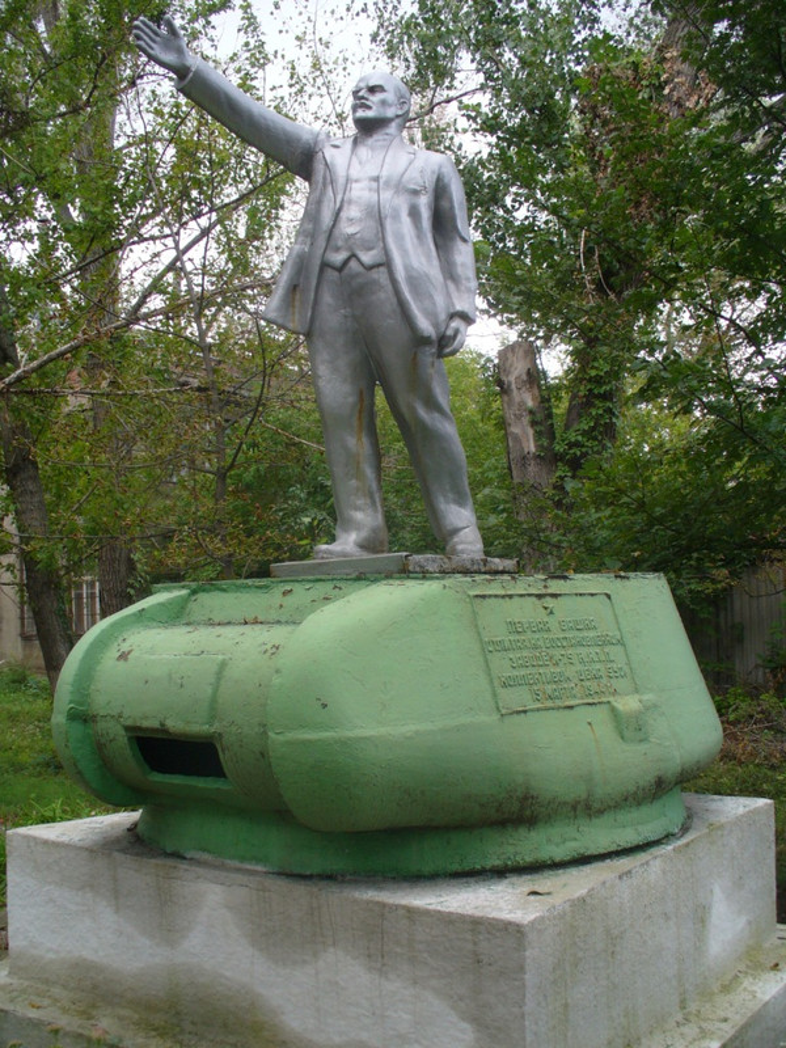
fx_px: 1120
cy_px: 524
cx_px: 393
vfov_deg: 50.1
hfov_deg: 38.7
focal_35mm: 37
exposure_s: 1/100
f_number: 2.8
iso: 80
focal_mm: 6.1
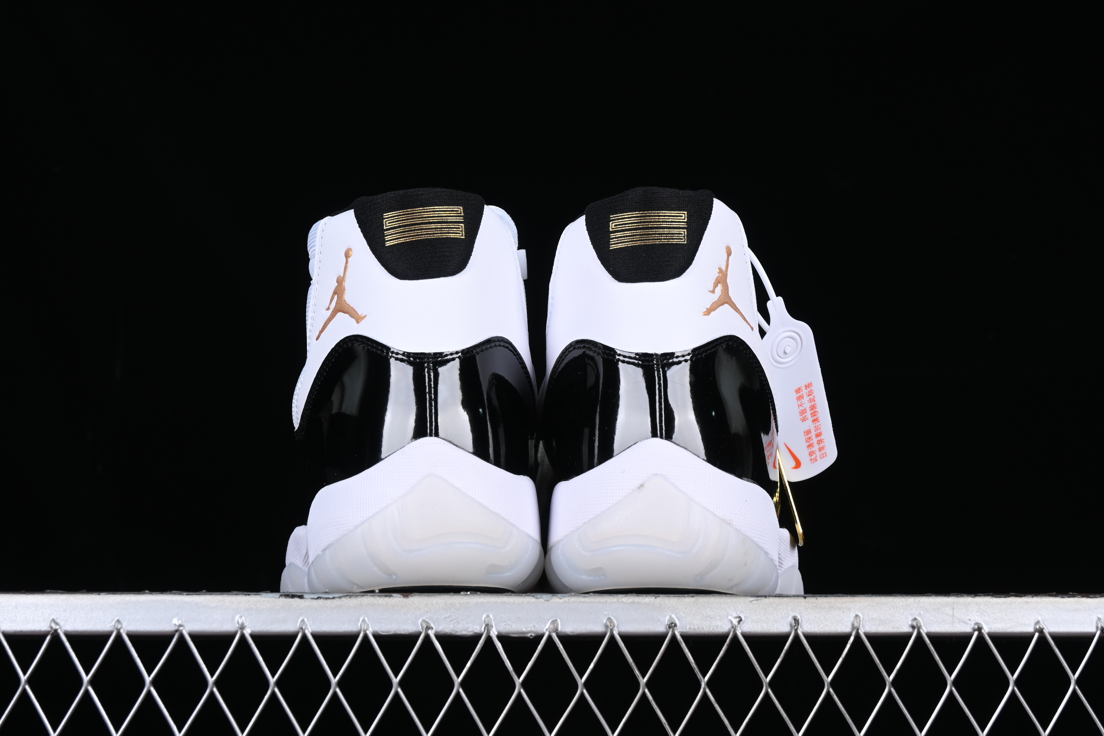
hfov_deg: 28.1
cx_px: 552
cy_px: 368
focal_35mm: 72
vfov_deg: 18.9
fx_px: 2208
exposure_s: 1/100
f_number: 8
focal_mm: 48
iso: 160
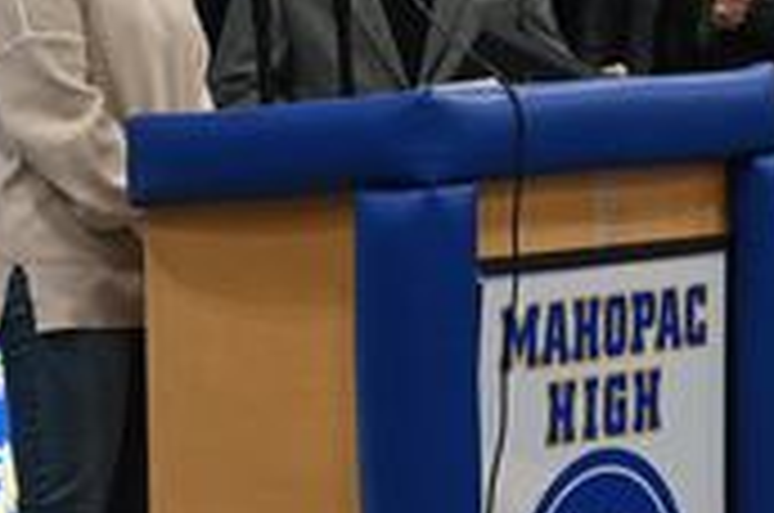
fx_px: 5000
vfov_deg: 5.9
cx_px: 364
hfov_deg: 8.9
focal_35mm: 233
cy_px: 79
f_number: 2.2
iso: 3600
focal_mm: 50
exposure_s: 1/1000
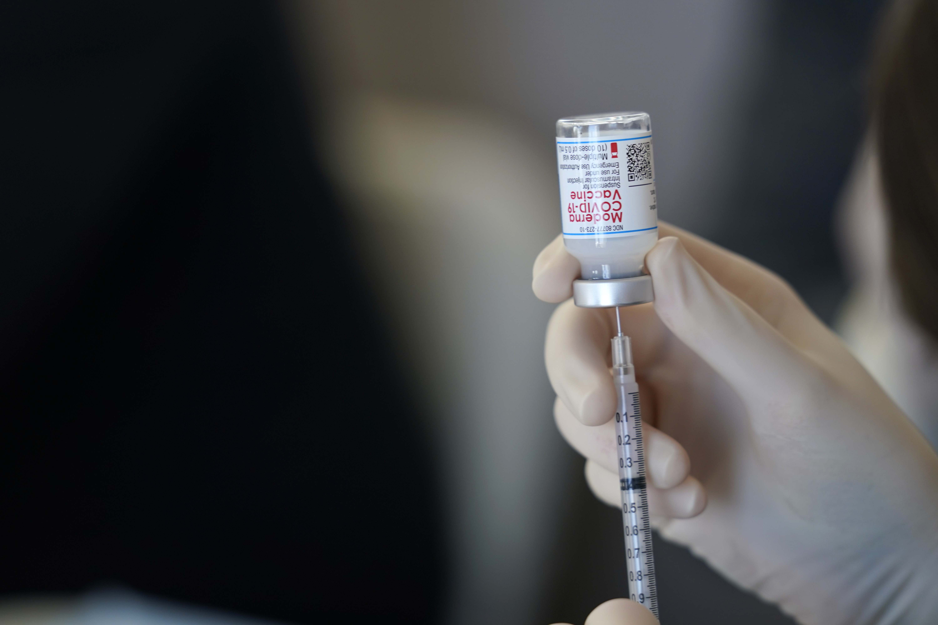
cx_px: 469
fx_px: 5211
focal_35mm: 200
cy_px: 312
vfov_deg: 6.9
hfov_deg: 10.3
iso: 320
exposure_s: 1/200
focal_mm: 200
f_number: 4
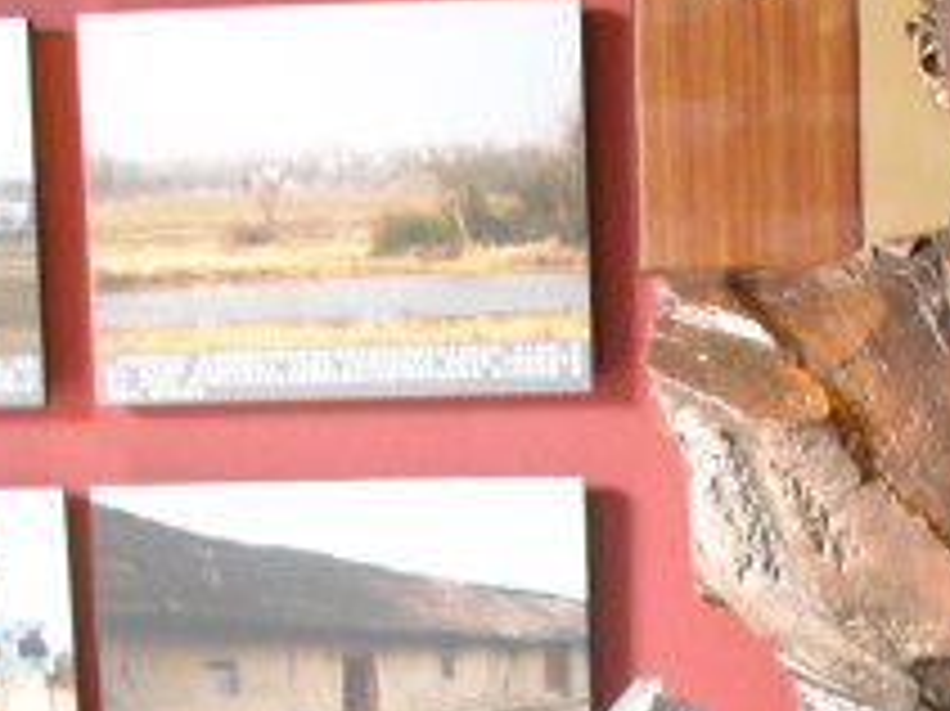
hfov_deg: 18.0
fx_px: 2907
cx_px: 1018
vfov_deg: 13.8
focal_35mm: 106
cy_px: 688
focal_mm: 5.7
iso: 400
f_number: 2.8
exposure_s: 1/36
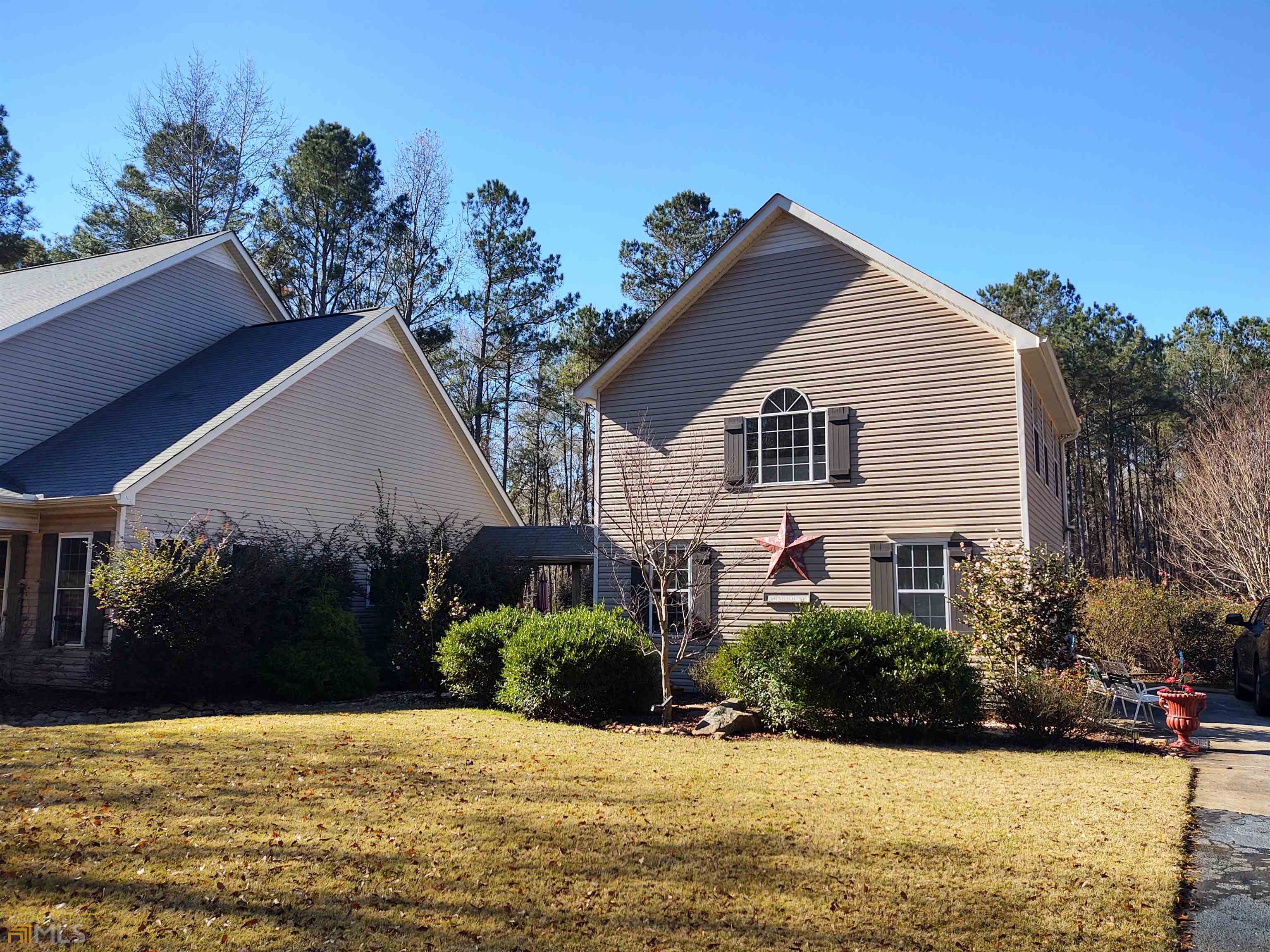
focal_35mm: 27
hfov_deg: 65.3
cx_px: 635
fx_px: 991
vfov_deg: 51.4
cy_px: 476
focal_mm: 4.75
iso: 100
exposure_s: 1/2468
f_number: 1.7
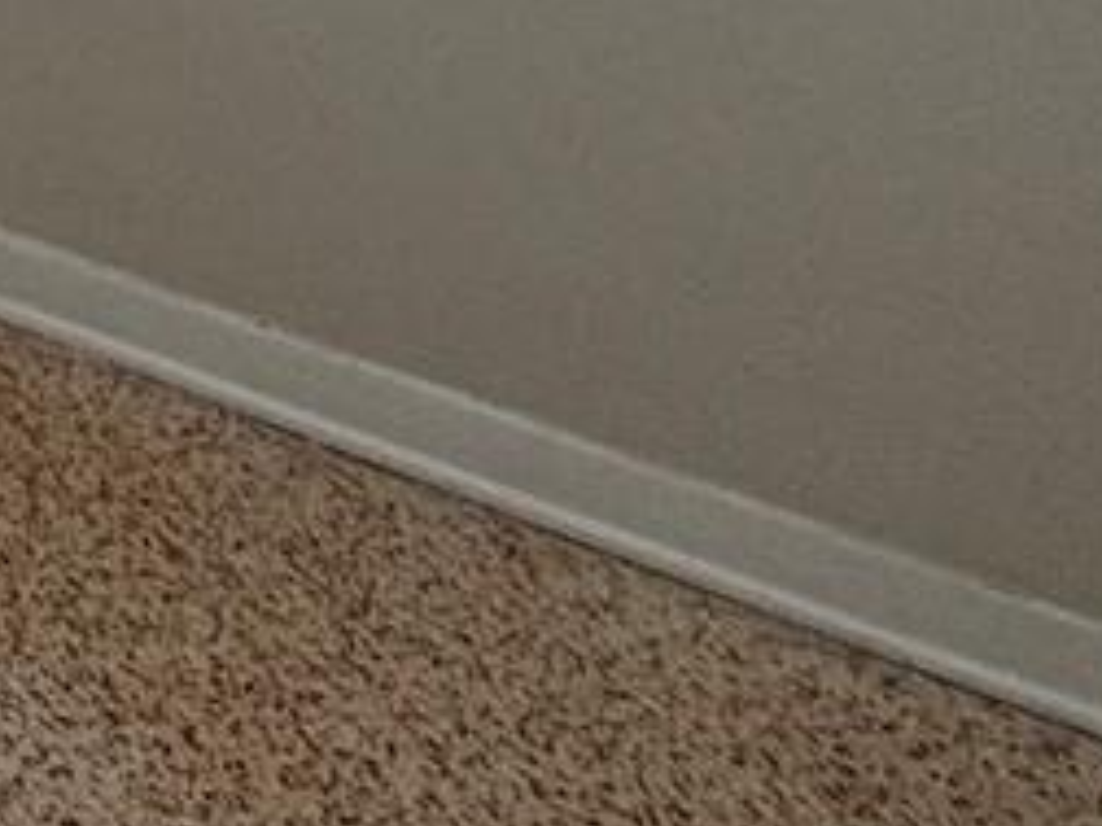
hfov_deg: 16.4
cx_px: -1146
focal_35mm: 89
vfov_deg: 11.6
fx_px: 2833
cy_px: -1473
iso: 64
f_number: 2.2
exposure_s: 1/99
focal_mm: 2.22
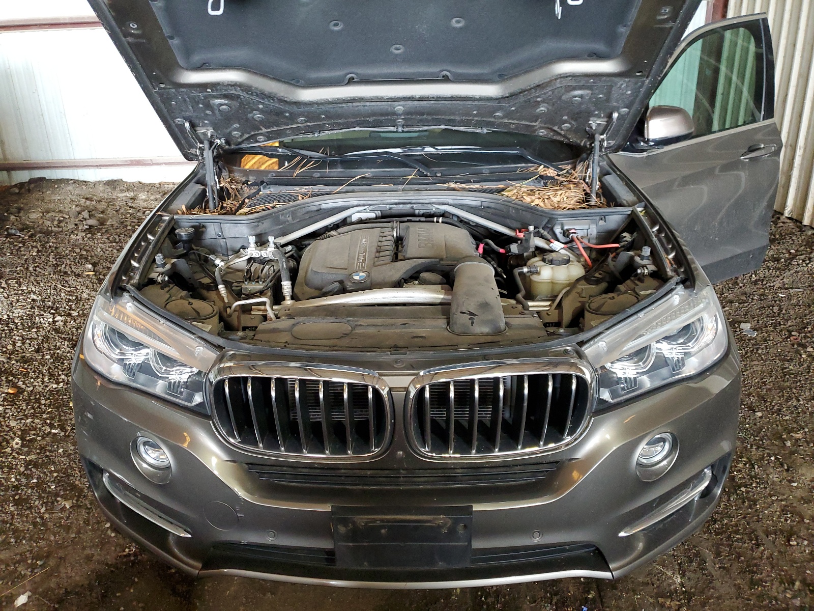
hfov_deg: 67.3
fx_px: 611
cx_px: 407
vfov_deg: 53.1
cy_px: 306
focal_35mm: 26
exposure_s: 1/40
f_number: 1.5
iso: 285
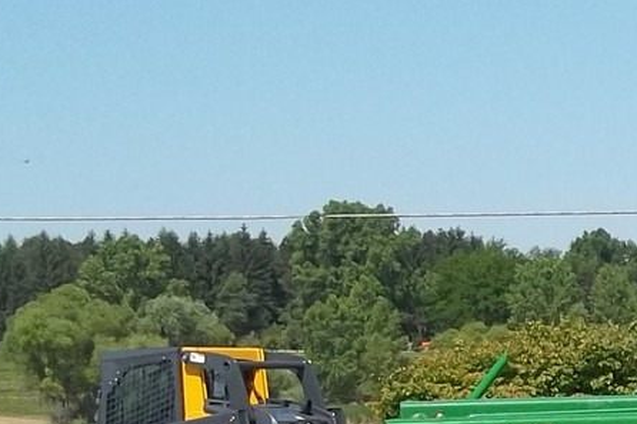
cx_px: 1190
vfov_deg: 8.8
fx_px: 2706
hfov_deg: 12.2
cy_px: 592
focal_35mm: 153
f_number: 8.8
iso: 80
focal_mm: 5.7
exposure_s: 1/200
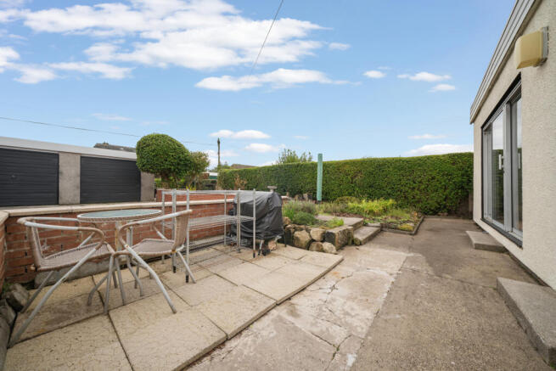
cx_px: 278
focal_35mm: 12
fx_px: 185
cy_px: 186
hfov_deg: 112.6
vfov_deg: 90.0
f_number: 8
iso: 100
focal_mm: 12
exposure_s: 1/250
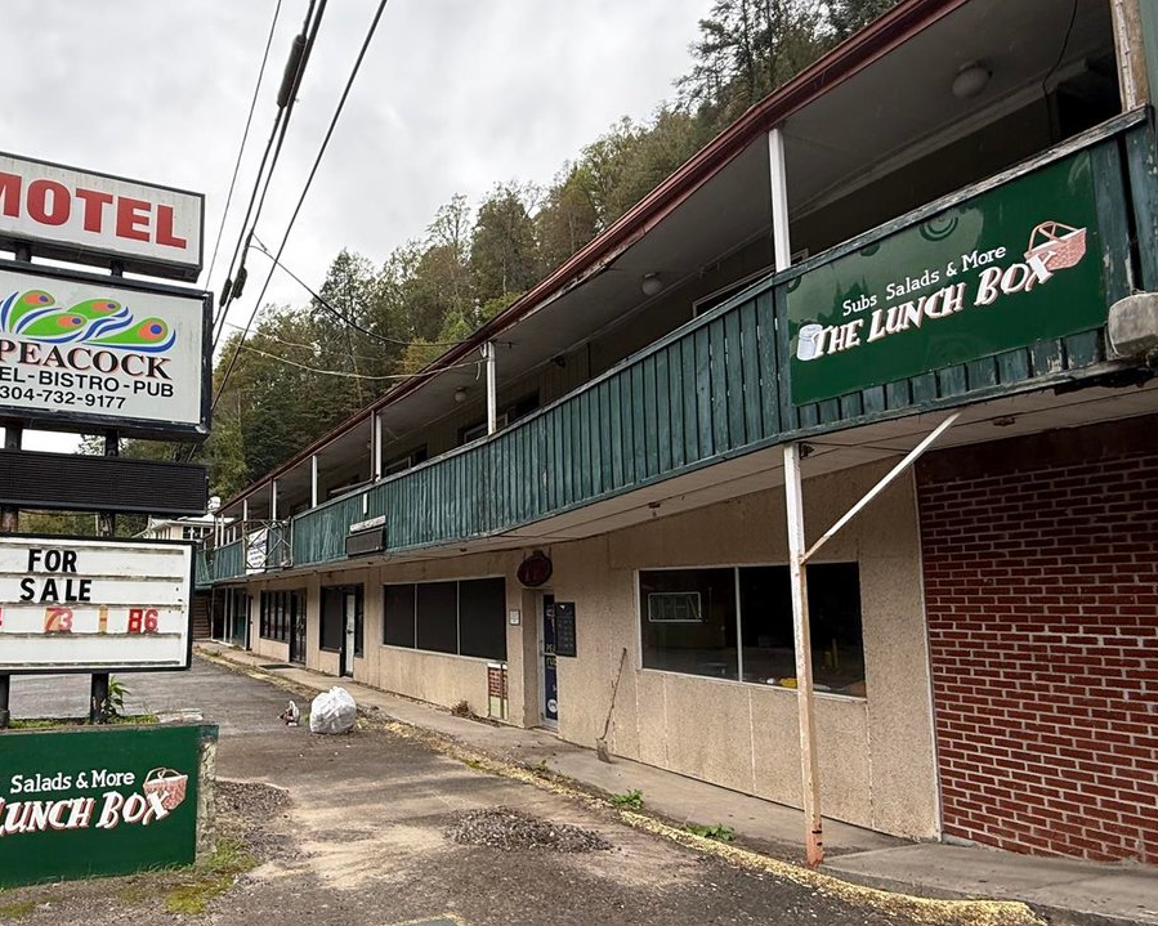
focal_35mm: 23
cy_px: 509
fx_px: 788
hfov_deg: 70.4
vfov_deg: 60.7
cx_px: 383
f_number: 2.2
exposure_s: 1/205
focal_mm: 2.22
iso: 64
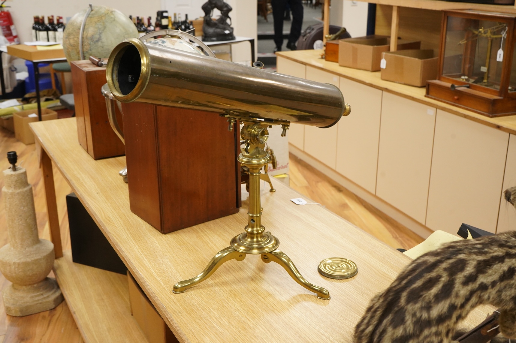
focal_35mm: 40
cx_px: 258
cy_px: 172
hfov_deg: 48.5
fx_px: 573
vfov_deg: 33.3
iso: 4000
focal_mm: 40
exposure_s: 1/100
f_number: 8
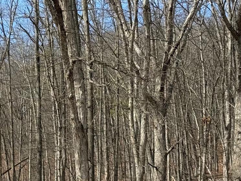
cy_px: 191
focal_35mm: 132
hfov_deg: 14.8
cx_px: 16
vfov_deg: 11.1
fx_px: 919
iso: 64
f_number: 1.78
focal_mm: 6.76
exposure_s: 1/2667
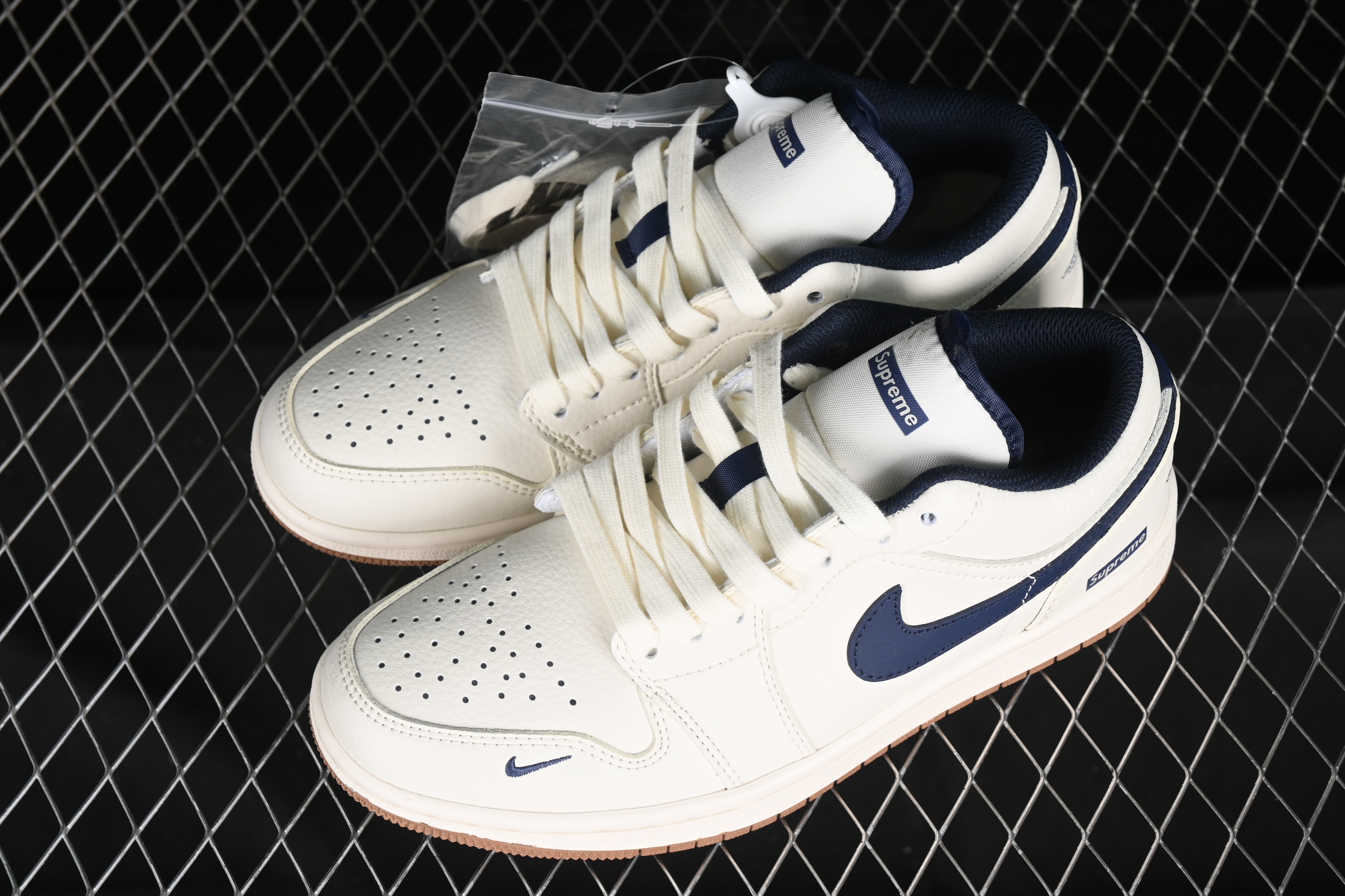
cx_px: 672
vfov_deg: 18.9
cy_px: 448
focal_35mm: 72
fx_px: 2690
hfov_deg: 28.1
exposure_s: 1/60
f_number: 7.1
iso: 160
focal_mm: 48
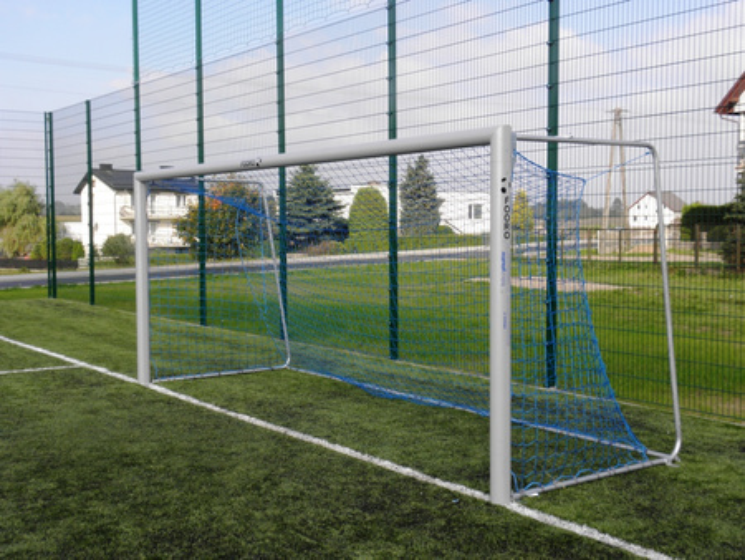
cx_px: 372
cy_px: 280
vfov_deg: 32.9
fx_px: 947
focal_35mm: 44
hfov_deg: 42.9
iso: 64
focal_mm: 7.87
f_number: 5.6
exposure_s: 1/125
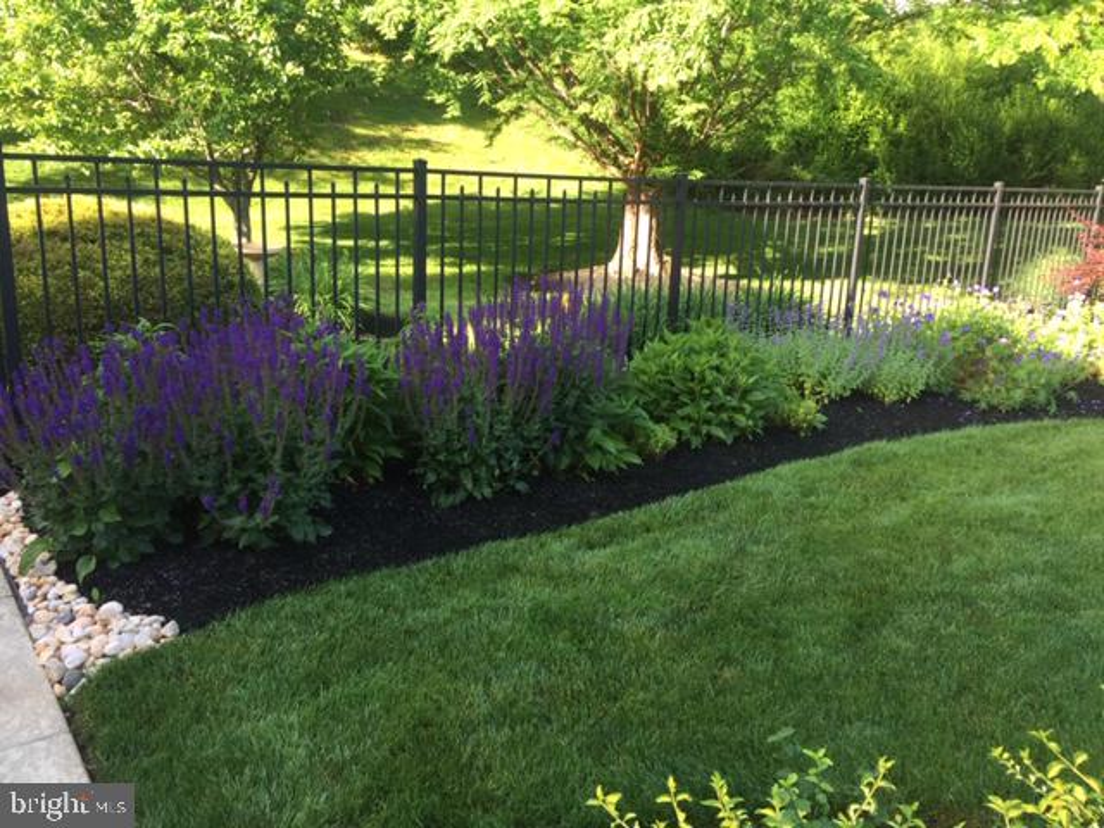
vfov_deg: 48.2
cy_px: 414
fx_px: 925
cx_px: 552
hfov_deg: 61.7
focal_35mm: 29
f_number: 2.2
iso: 32
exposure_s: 1/120
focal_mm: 4.15
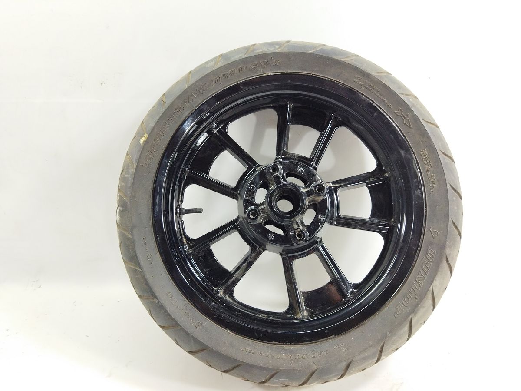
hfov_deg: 65.3
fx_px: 406
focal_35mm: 27
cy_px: 196
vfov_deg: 51.4
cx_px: 260
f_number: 1.79
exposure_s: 1/100
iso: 184
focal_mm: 4.71
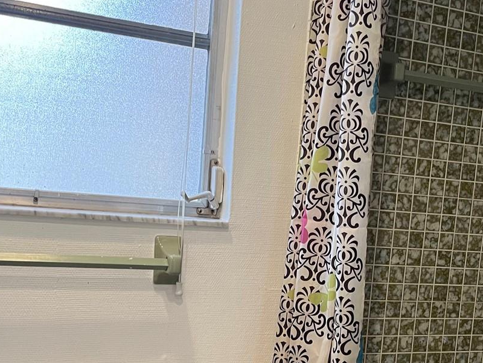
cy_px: 272
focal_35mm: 52
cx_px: 342
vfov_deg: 27.6
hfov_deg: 36.2
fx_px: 726
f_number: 1.6
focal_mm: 5.1
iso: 200
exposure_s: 1/60
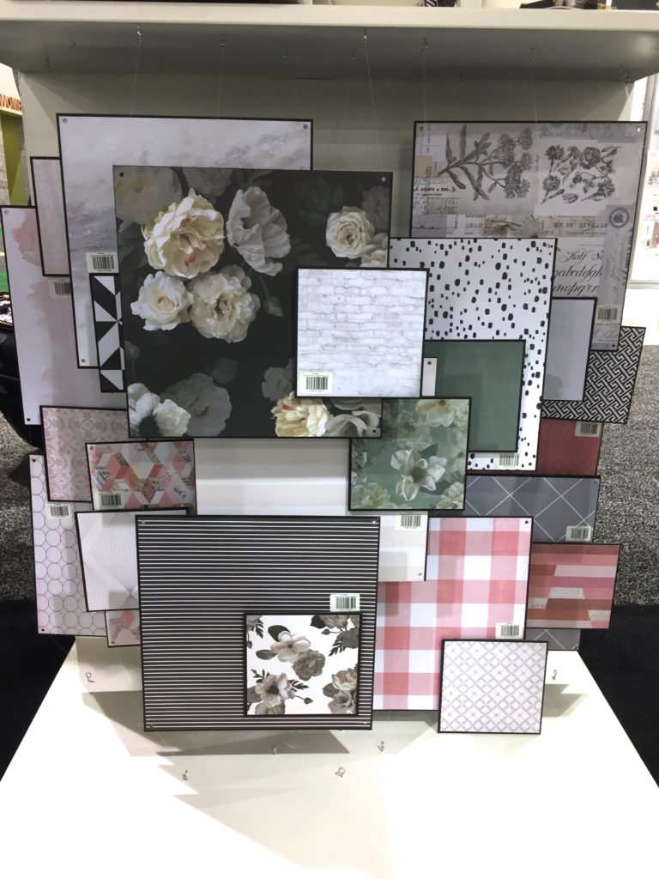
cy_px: 440
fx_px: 736
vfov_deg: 61.7
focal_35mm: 29
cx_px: 330
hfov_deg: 48.2
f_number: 2.2
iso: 64
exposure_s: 1/30
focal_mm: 4.15
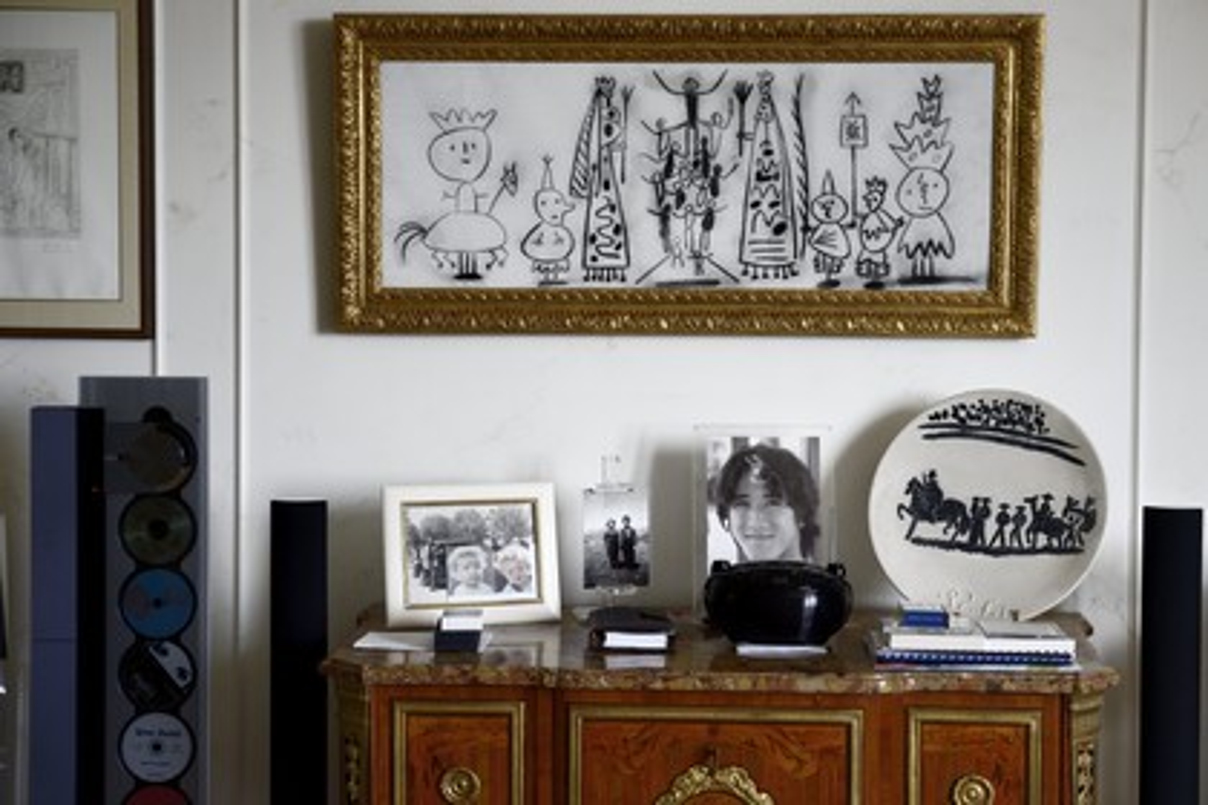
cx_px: 604
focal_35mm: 58
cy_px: 402
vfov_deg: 23.4
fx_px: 1946
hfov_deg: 34.5
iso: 400
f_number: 3.2
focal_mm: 58
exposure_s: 1/125
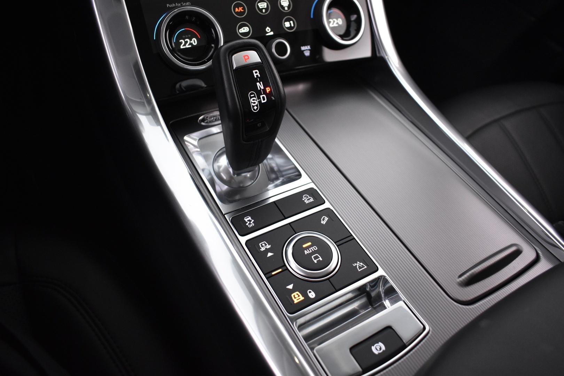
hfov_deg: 67.4
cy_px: 188
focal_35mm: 27
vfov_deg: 47.9
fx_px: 423
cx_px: 282
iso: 1800
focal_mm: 18
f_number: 3.5
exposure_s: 1/30
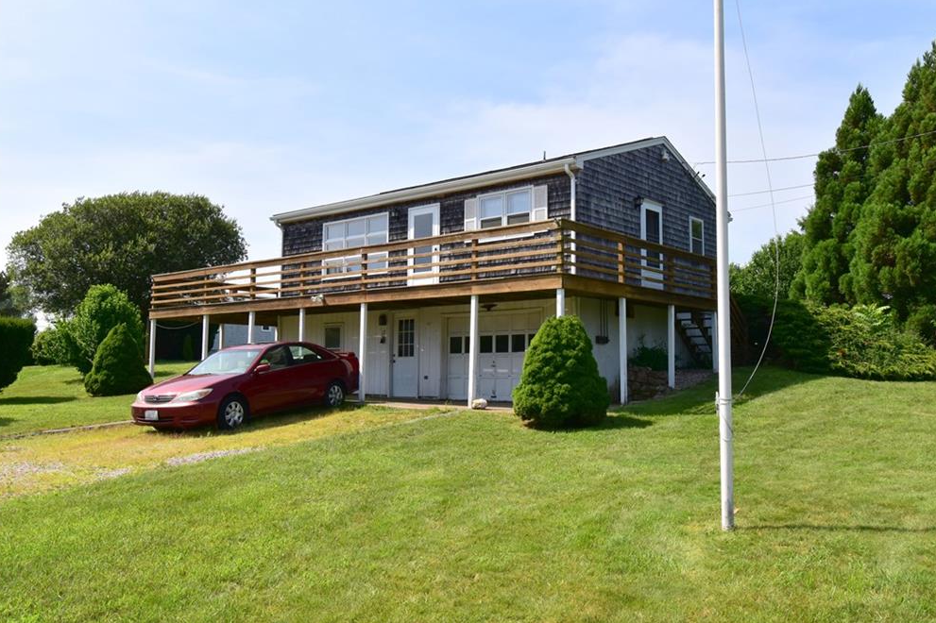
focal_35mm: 31
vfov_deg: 42.3
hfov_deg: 60.3
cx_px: 470
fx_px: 806
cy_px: 304
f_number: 11
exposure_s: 1/400
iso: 400
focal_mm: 20
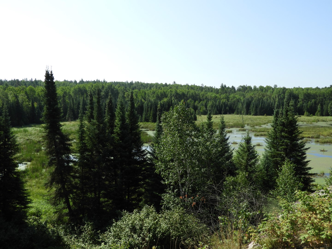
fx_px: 317
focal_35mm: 33
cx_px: 166
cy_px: 124
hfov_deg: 55.4
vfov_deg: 42.9
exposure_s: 1/800
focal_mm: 5.9
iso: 100
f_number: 3.6
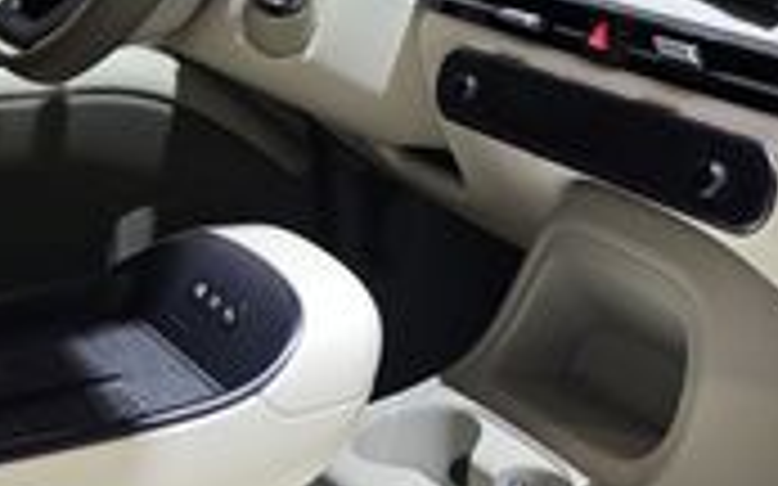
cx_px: 594
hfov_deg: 26.4
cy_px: 122
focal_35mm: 77
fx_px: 1632
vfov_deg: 16.8
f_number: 1.63
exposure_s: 1/100
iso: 80
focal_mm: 8.72
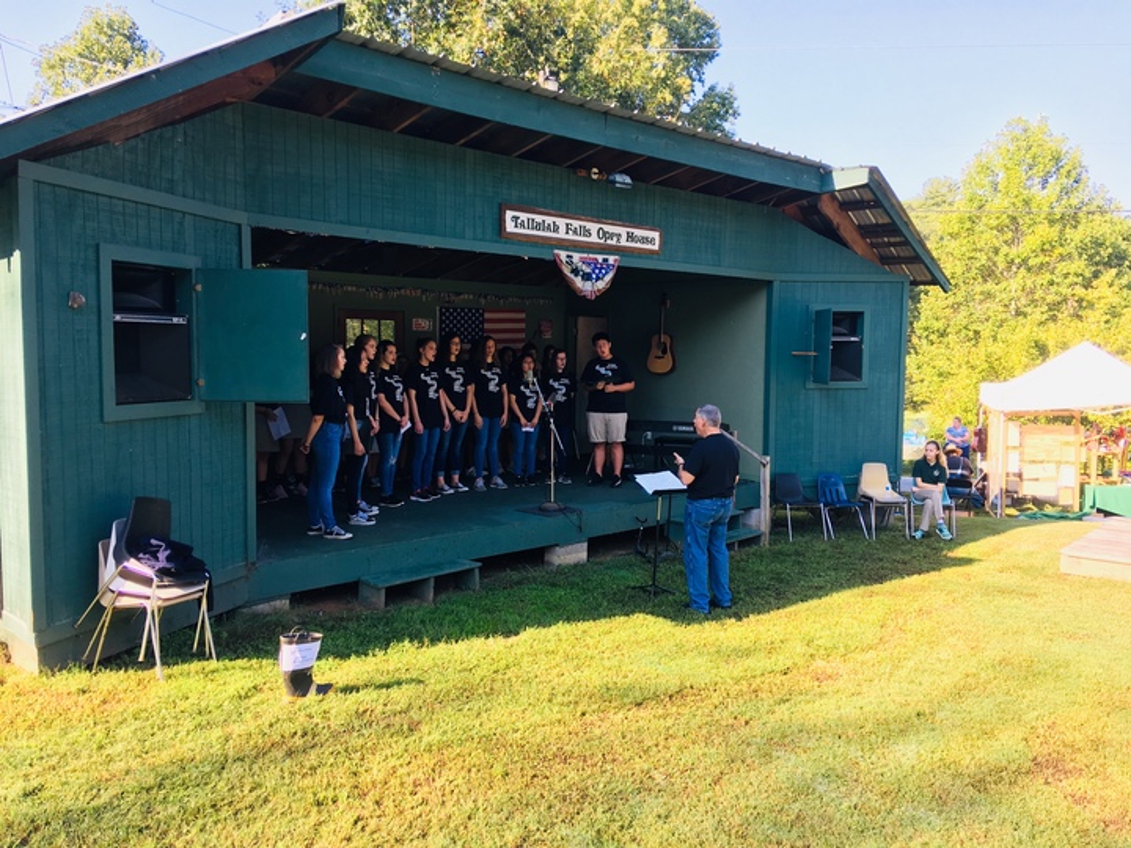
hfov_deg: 61.7
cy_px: 424
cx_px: 566
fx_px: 948
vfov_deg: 48.2
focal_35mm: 29
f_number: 2.2
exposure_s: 1/211
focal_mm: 4.15
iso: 25
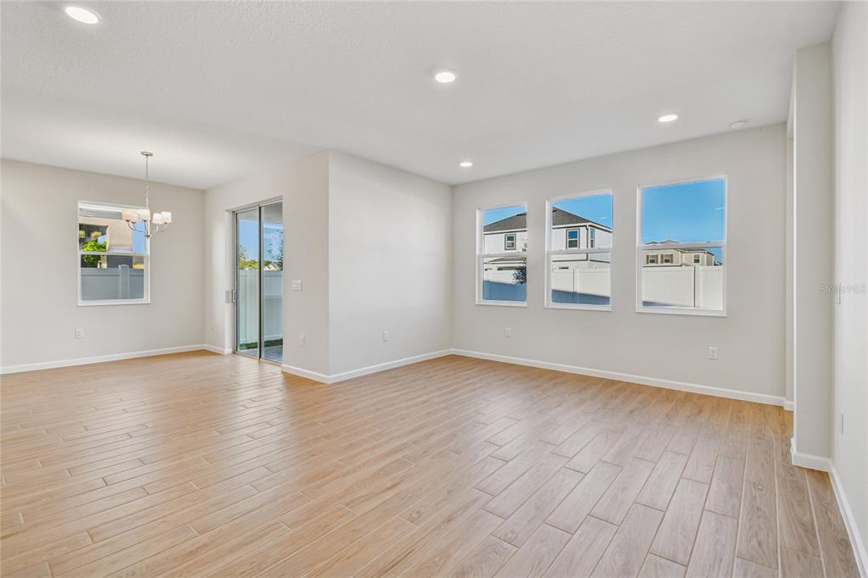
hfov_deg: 100.4
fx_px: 362
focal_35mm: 15
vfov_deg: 77.3
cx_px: 434
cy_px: 289
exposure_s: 1/60
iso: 100
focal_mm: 10
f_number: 6.3
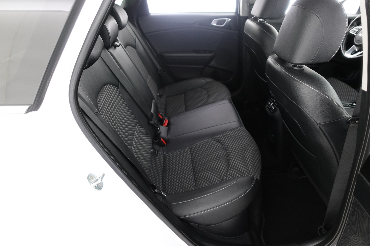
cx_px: 185
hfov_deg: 73.7
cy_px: 123
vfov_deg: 53.1
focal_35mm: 24
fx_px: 247
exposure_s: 1/15
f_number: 1.8
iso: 800
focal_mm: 9.4
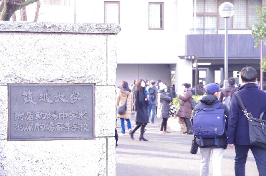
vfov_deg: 17.1
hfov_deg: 25.6
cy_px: 88
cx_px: 133
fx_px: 586
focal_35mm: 80
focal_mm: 53
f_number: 5.6
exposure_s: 1/50
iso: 800
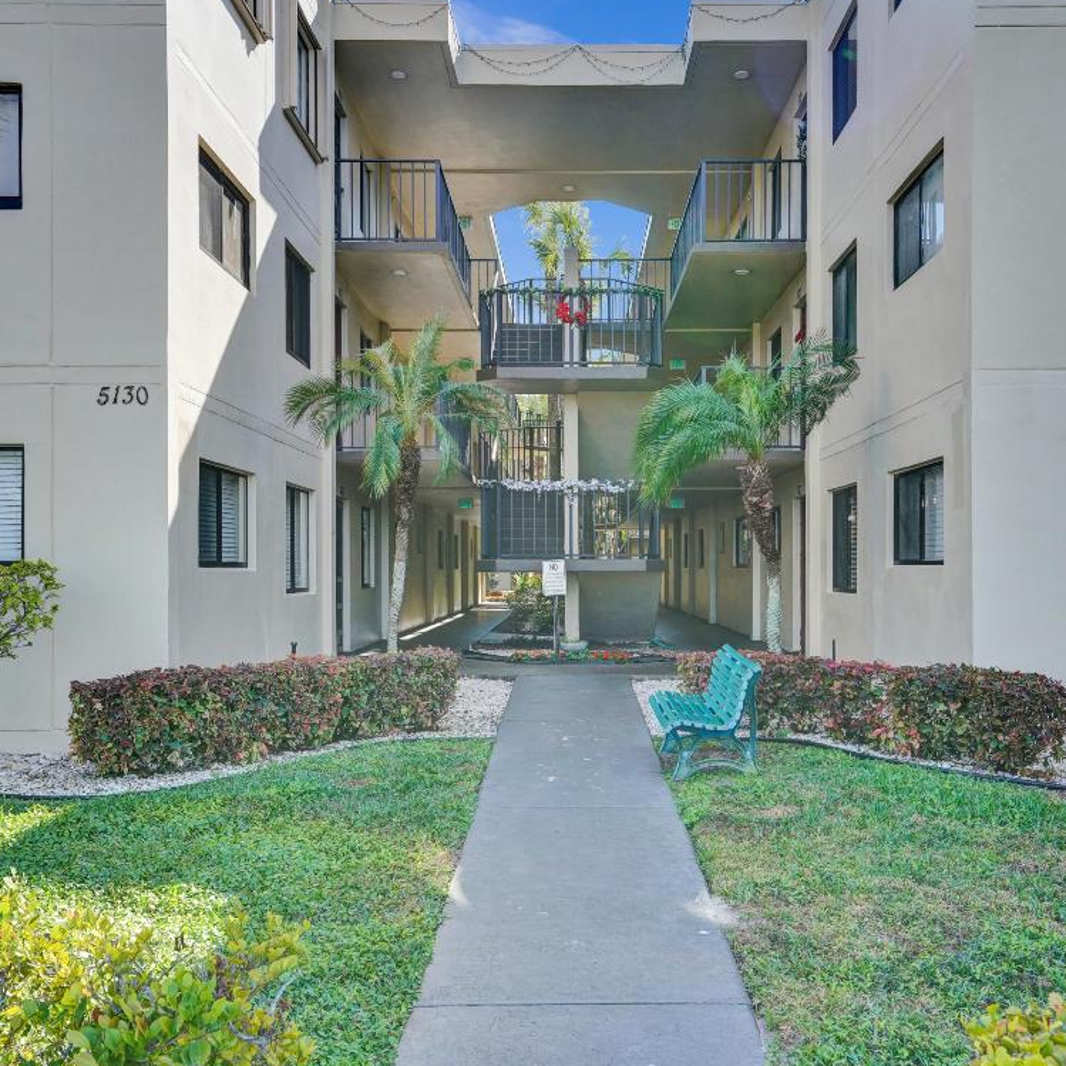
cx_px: 569
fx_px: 1185
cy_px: 531
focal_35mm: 34
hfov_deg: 48.4
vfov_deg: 48.5
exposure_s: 1/8000
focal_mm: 26
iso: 800
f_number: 4.5
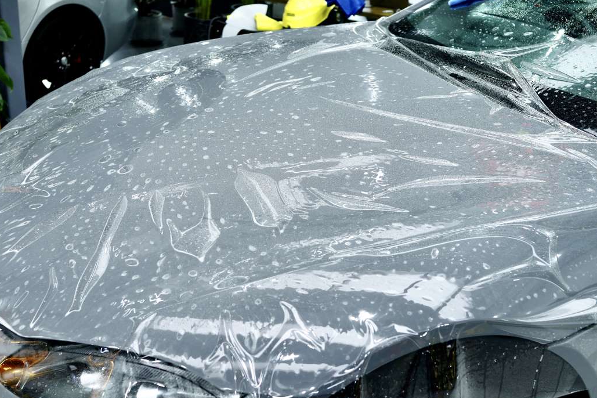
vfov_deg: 26.5
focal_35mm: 51
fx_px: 846
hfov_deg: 38.9
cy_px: 204
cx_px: 279
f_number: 4
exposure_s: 1/80
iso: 500
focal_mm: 35
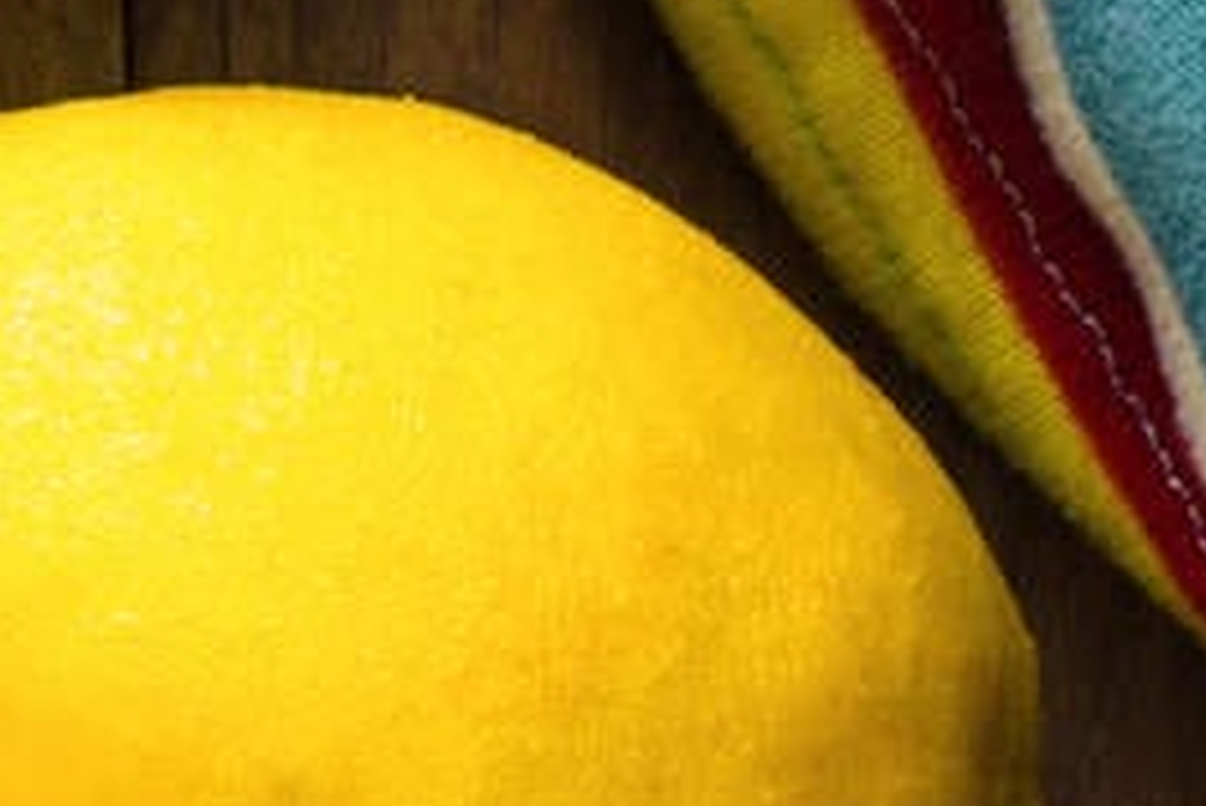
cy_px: -718
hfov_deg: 3.4
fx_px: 19875
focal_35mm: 593
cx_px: -2707
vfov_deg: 2.3
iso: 100
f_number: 9
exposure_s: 1/20
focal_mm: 50
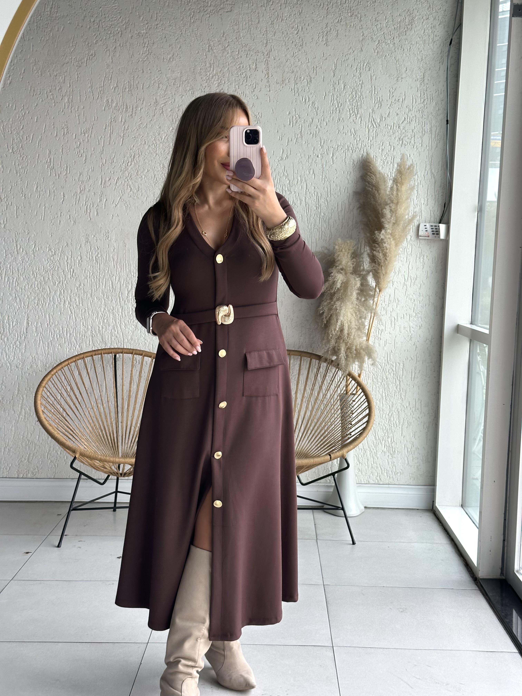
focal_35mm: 48
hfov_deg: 30.3
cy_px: 348
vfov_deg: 39.7
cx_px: 261
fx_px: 965
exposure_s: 1/156
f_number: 1.78
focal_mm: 6.86
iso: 64
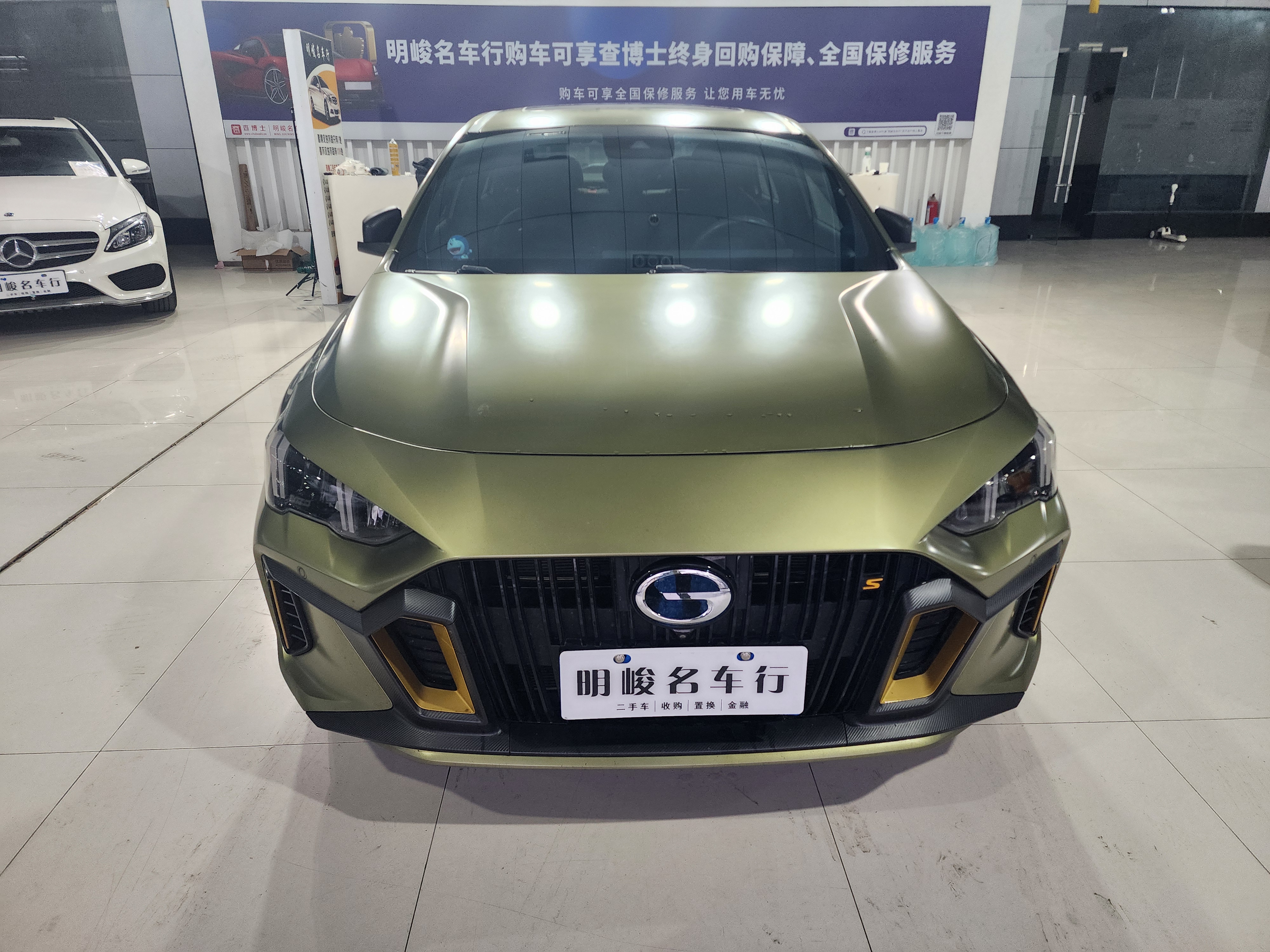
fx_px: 844
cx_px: 635
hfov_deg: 73.9
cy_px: 476
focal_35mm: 23
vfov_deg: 58.9
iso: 200
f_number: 1.8
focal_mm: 6.4
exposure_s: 1/100
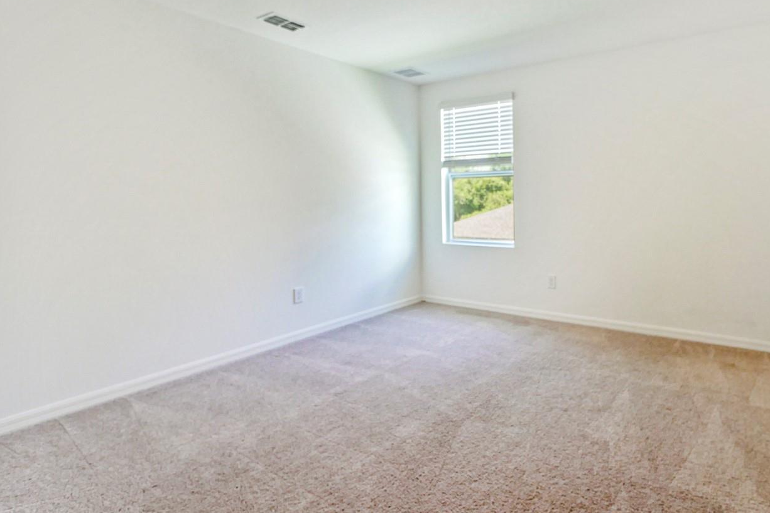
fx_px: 406
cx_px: 491
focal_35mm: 19
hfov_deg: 84.9
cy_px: 197
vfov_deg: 63.7
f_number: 4
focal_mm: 7
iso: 800
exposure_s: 1/60
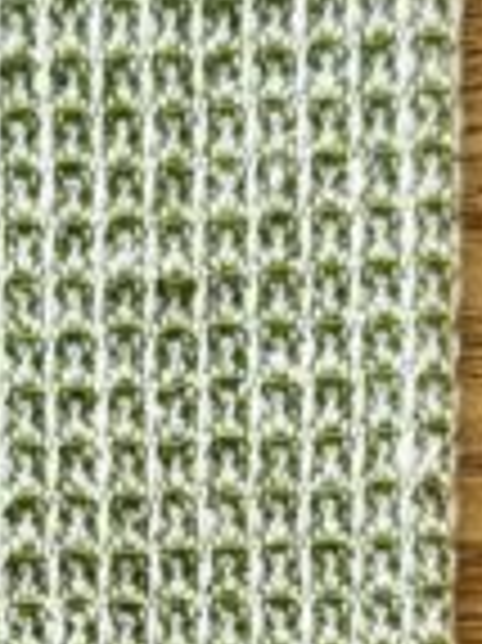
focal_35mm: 168
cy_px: 1027
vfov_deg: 11.2
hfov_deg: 8.6
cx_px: -218
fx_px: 3124
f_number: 1.78
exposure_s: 1/121
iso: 64
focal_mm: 6.86
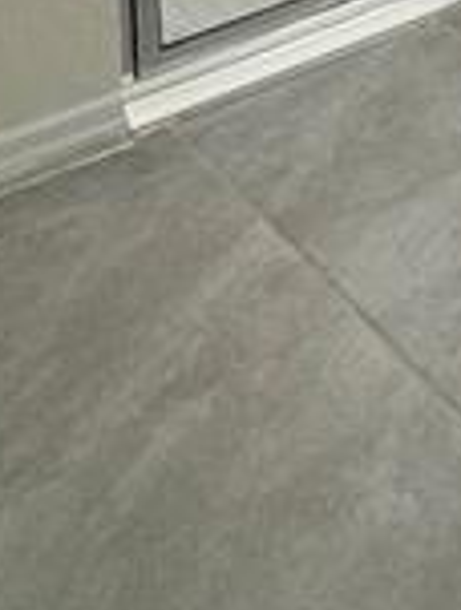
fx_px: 1255
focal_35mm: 71
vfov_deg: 20.5
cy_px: -444
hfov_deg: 16.9
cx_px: 845
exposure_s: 1/120
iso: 160
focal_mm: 2.22
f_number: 2.2
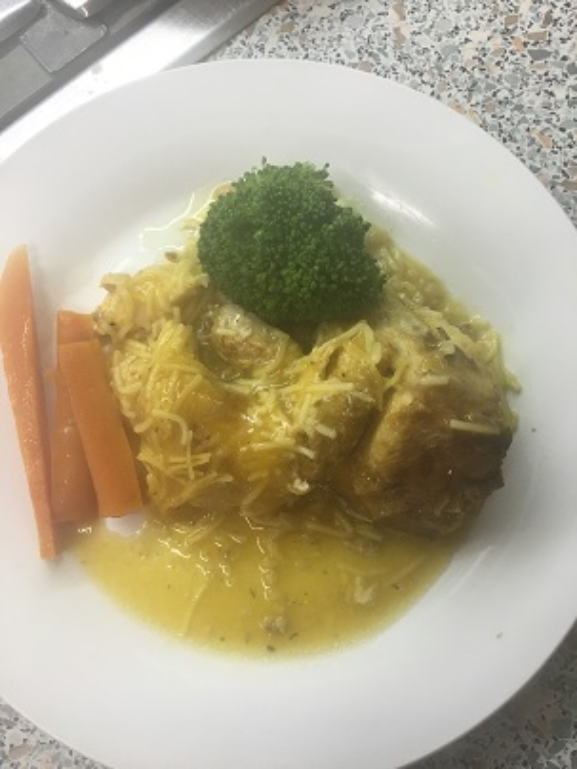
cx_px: 288
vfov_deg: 61.7
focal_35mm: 29
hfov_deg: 48.2
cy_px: 384
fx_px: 645
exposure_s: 1/33
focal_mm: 4.15
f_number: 2.2
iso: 50
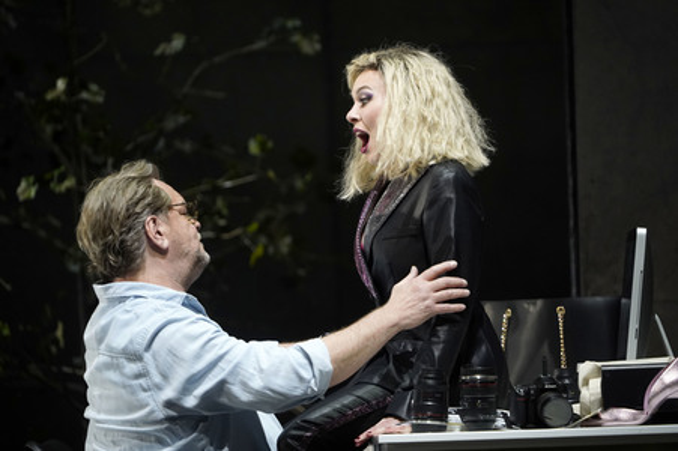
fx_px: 9410
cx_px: 339
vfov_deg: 2.7
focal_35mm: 500
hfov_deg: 4.1
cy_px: 226
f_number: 6.3
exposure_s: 1/100
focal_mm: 500
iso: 3200
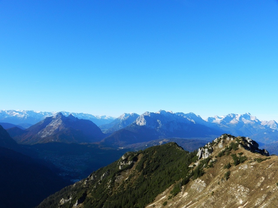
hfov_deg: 55.4
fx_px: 265
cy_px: 104
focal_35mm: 33
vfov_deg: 42.9
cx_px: 139
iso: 160
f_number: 3.8
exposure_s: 1/1000
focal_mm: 5.9
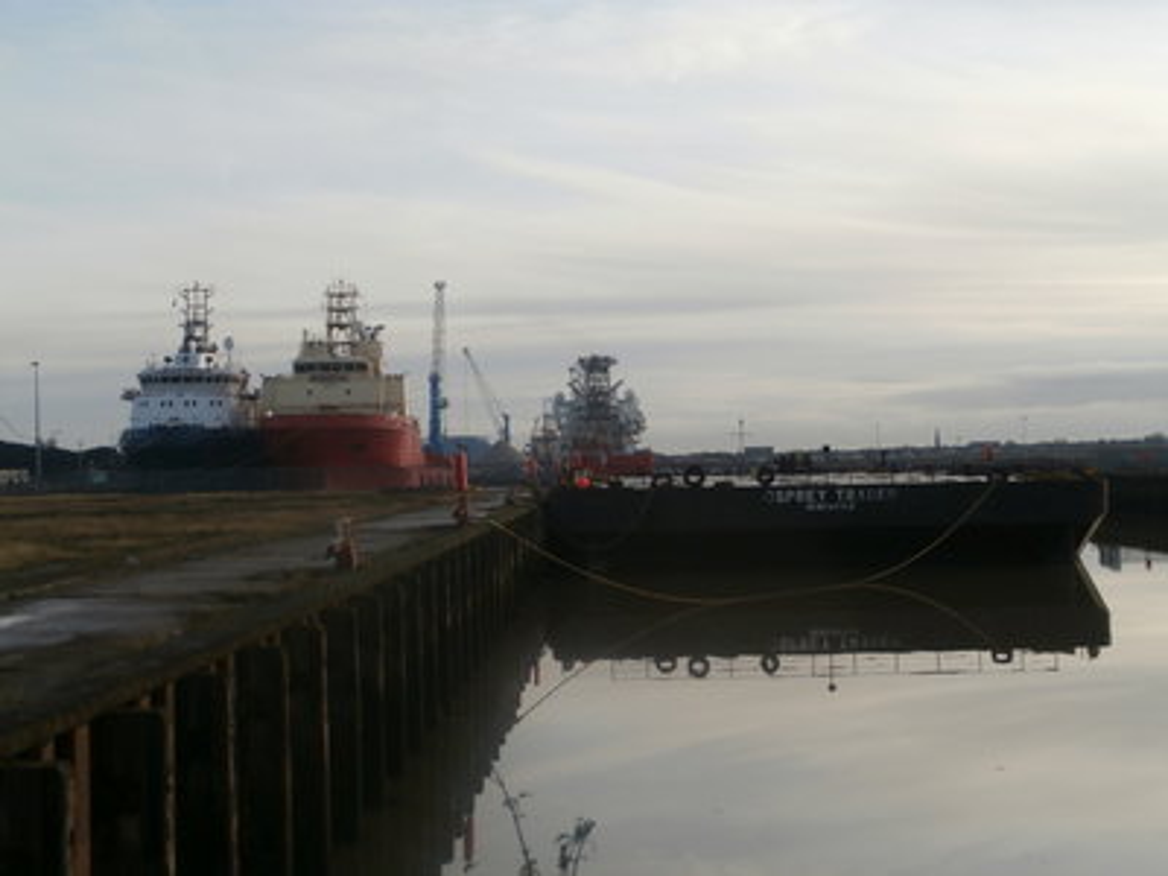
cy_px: 438
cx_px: 584
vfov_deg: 25.7
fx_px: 1923
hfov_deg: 33.8
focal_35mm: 57
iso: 100
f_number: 4.5
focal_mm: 10.11
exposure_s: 1/400
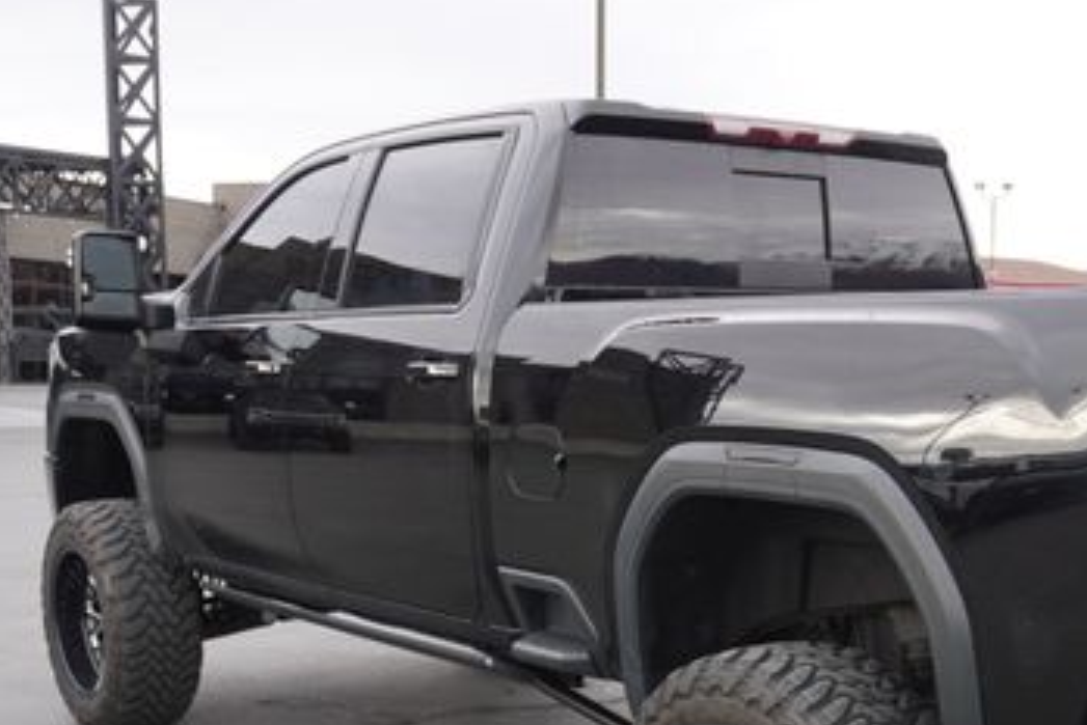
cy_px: 594
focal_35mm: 55
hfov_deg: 35.4
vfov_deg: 24.2
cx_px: 819
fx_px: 1661
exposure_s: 1/60
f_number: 4
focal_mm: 20
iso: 100
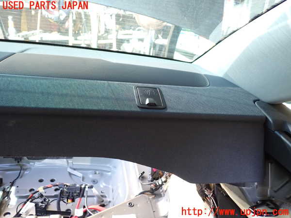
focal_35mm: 30
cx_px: 146
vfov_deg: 46.8
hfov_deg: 60.0
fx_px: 252
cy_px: 109
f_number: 2.3
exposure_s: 1/30
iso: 200
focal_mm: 5.4
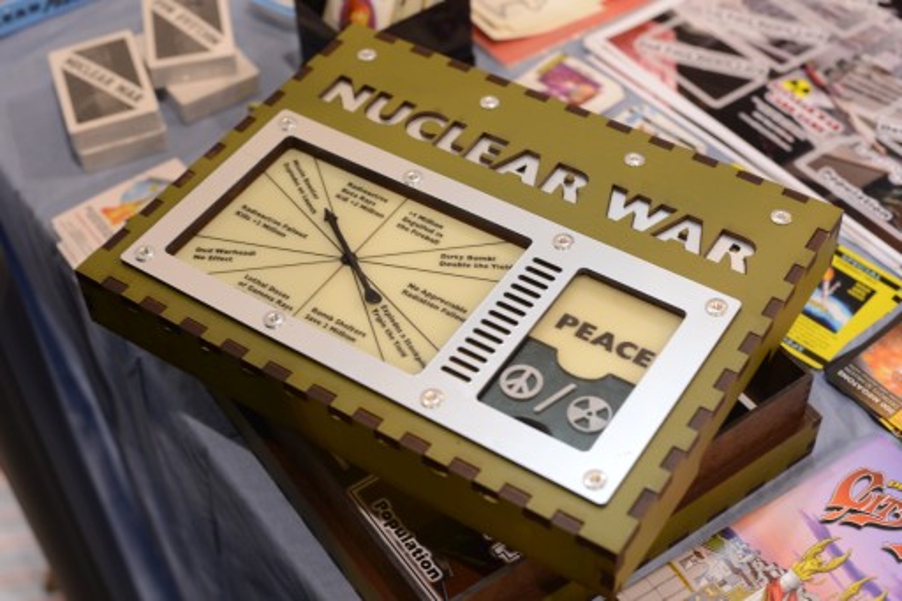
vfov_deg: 27.0
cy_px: 300
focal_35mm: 50
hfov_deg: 39.6
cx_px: 451
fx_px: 1252
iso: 200
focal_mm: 50
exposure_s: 1/15
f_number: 4.5
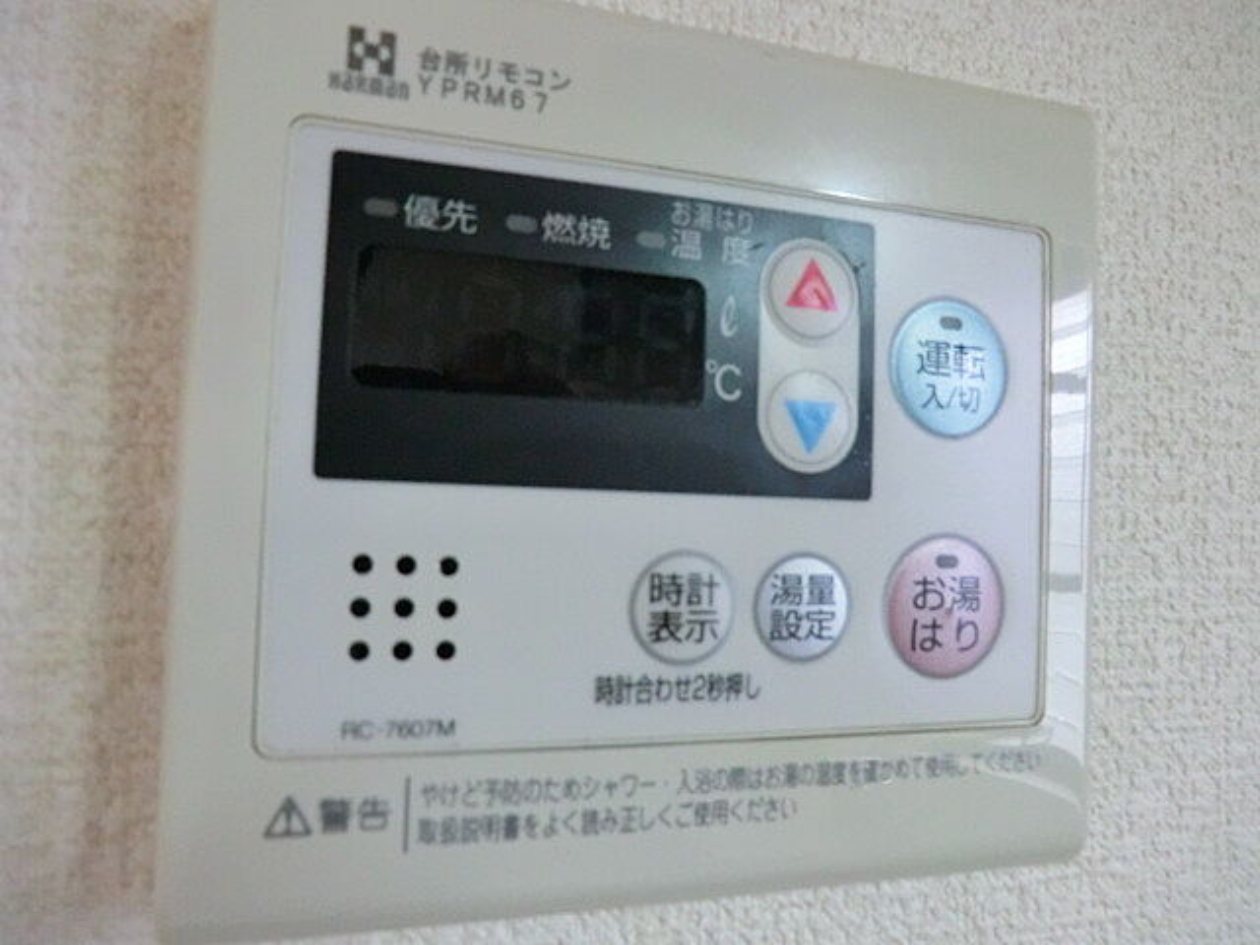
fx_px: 874
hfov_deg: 71.6
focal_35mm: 24
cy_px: 472
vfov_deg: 56.8
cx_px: 630
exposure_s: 1/60
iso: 800
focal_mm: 4.3
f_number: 3.2
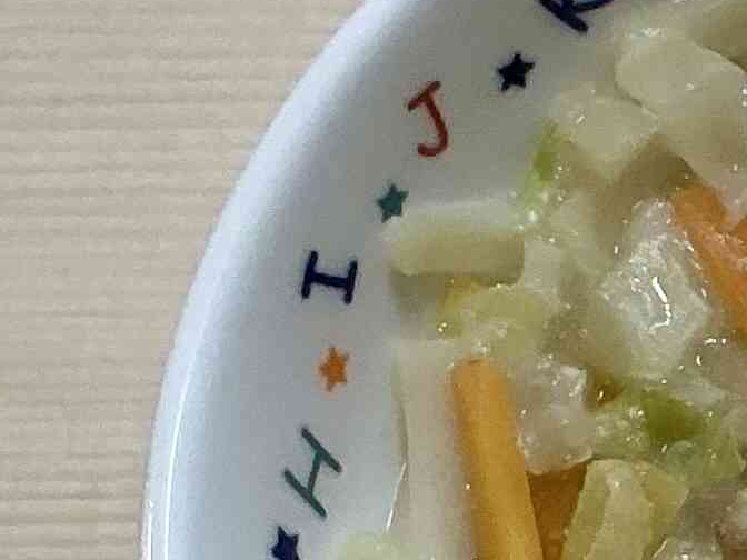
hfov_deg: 10.3
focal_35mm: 174
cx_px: 1592
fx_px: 3755
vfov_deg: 8.4
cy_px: 819
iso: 64
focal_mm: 3
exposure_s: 1/120
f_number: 1.8
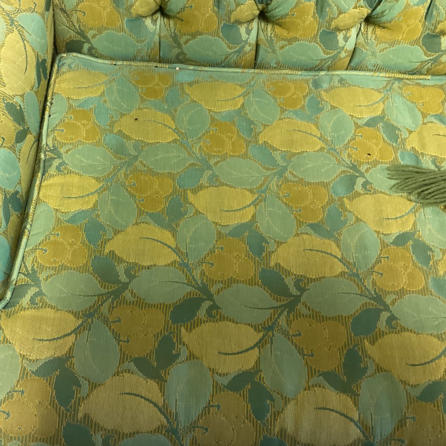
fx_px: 510
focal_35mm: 35
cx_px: 157
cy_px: 226
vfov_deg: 47.2
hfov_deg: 46.6
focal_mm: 3
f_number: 1.8
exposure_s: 1/40
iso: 250
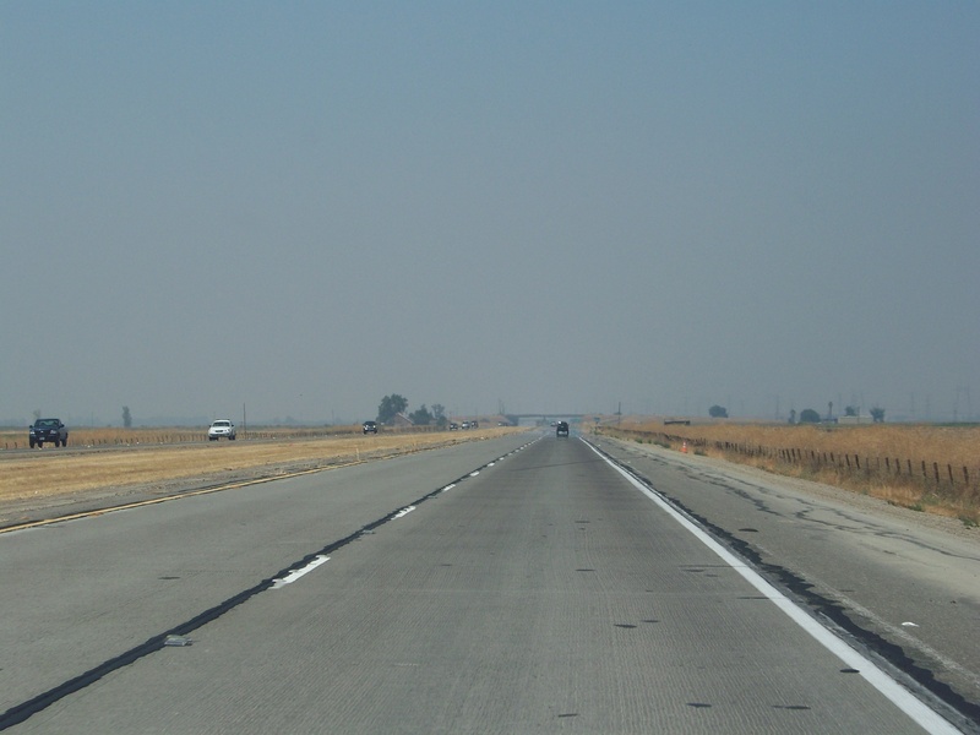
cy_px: 368
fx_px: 3001
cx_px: 490
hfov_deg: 18.5
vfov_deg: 14.0
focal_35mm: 106
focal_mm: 17.6
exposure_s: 1/640
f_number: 4.5
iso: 64
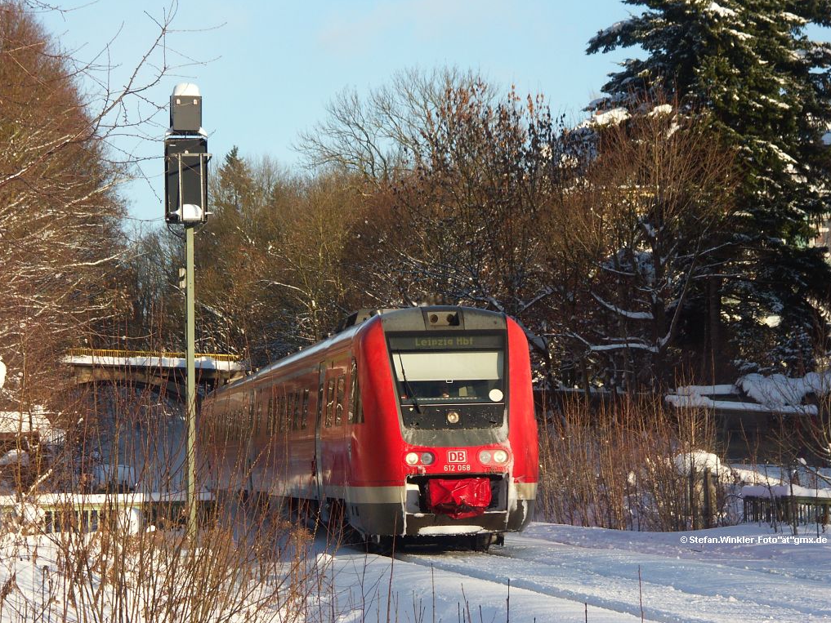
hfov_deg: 14.0
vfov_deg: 10.5
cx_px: 417
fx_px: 3385
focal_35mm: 141
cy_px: 310
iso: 100
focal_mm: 35.74
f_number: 5.6
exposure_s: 1/500
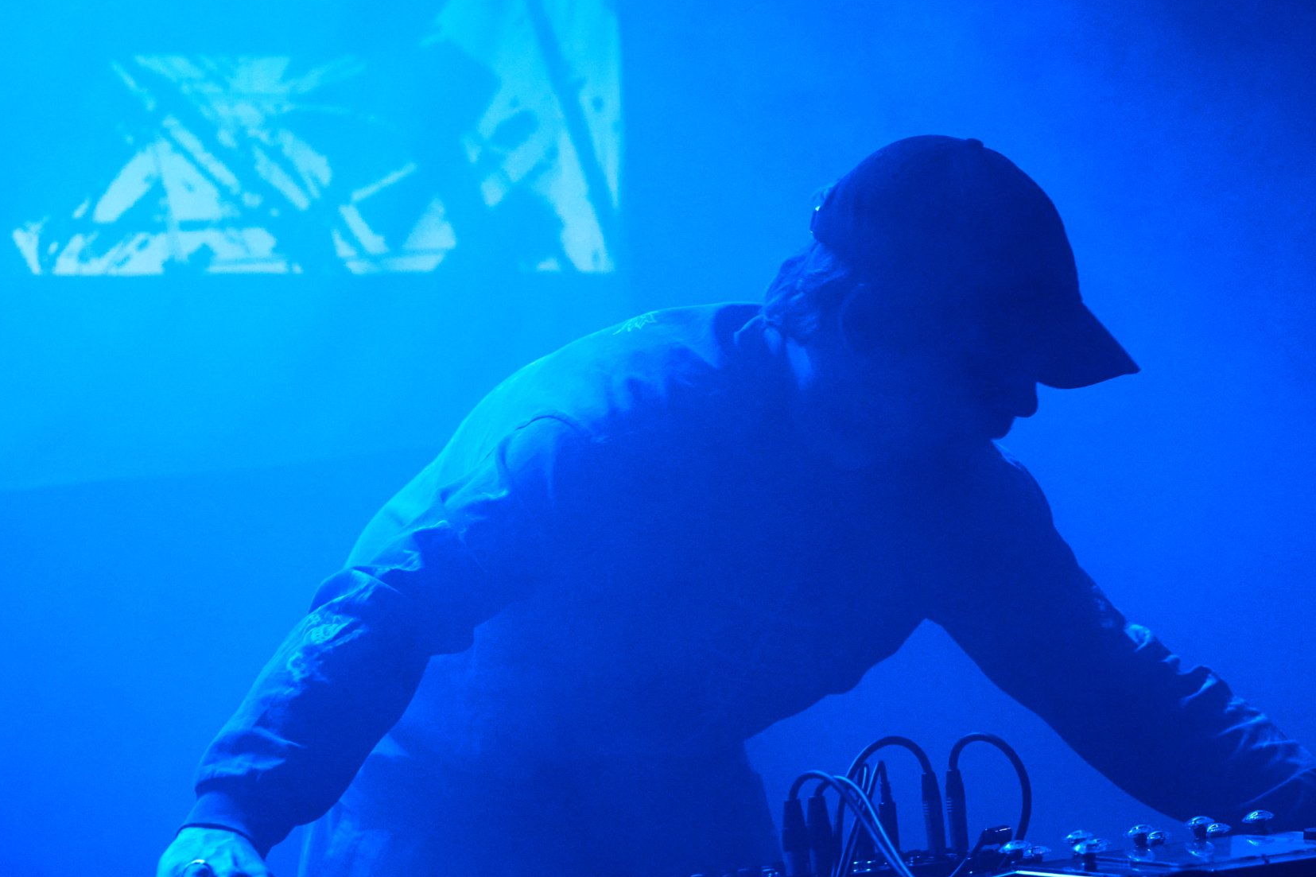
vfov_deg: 9.1
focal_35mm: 150
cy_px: 463
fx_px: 5482
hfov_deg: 13.7
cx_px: 782
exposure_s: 1/250
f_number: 4
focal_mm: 97
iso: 3200
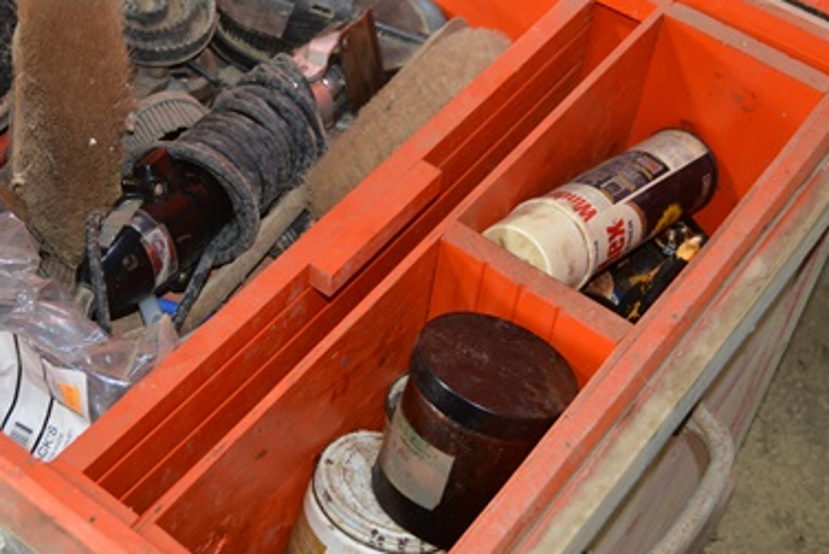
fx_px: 1429
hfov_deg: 32.1
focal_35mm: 62
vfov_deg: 21.9
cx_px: 270
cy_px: 222
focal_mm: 26
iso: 1100
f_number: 4.2
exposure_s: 1/60
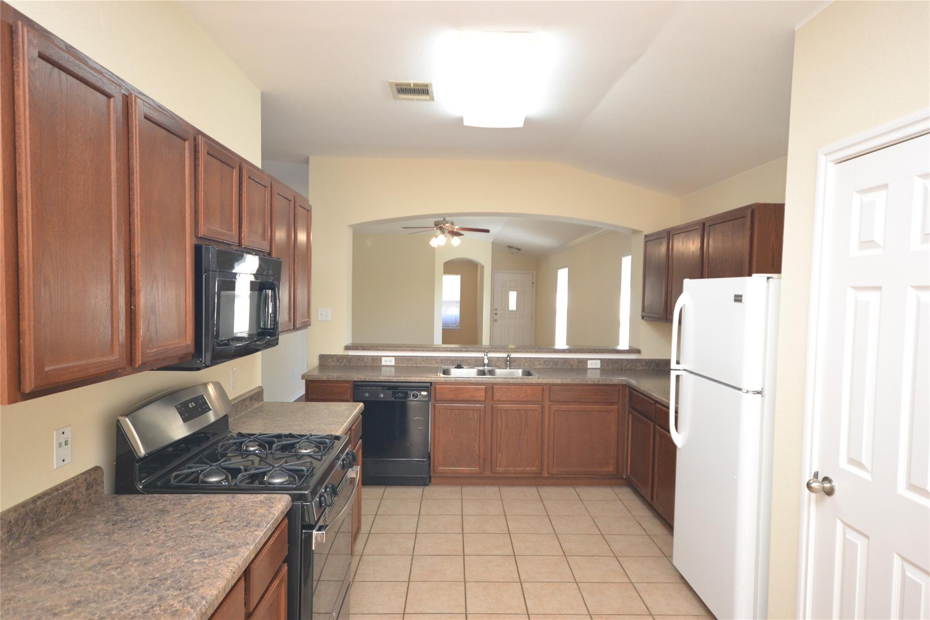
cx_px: 465
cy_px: 310
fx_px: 542
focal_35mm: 21
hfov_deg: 81.2
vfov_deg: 59.5
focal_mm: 14
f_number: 4.8
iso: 900
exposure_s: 1/60
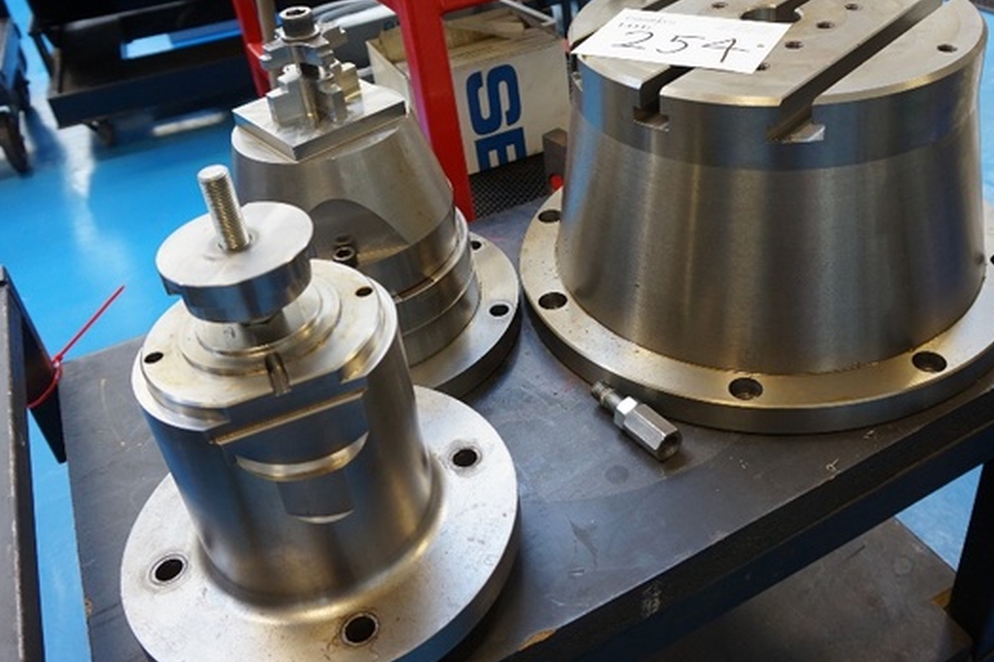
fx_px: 911
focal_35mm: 33
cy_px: 241
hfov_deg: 56.9
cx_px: 582
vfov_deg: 39.6
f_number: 4
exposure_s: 1/60
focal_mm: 16
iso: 640
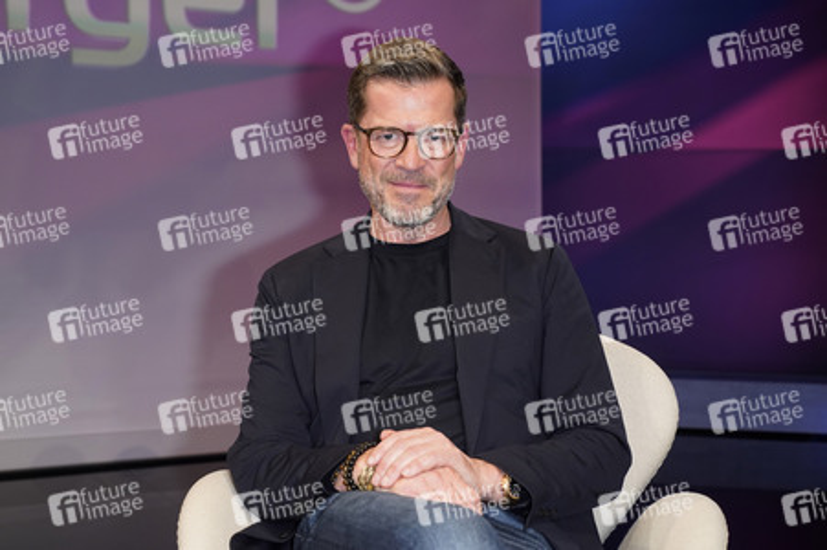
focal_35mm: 47
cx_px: 414
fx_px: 1079
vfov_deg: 28.6
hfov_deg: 41.9
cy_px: 275
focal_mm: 47
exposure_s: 1/160
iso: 2000
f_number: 5.6
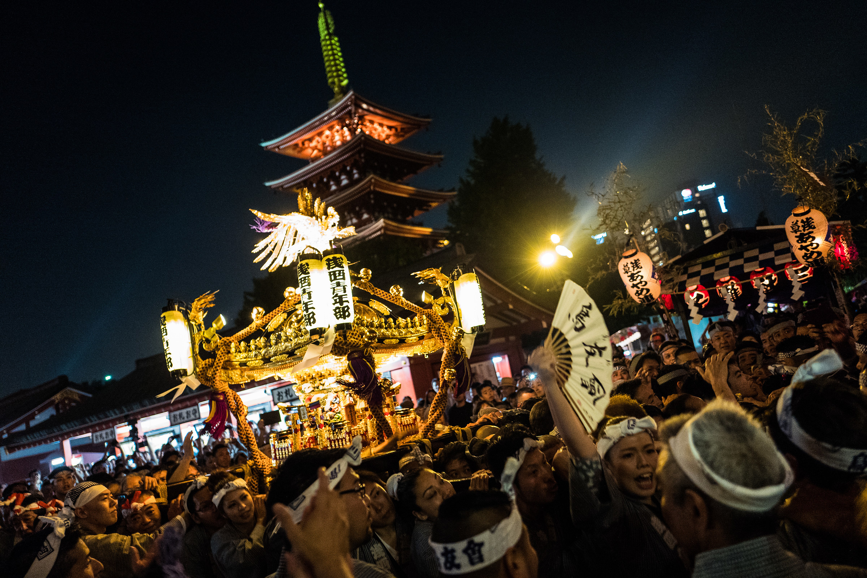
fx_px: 674
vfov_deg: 46.4
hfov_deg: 65.5
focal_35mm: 28
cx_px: 434
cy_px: 289
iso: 4000
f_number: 2.2
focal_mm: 28
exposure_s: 1/125
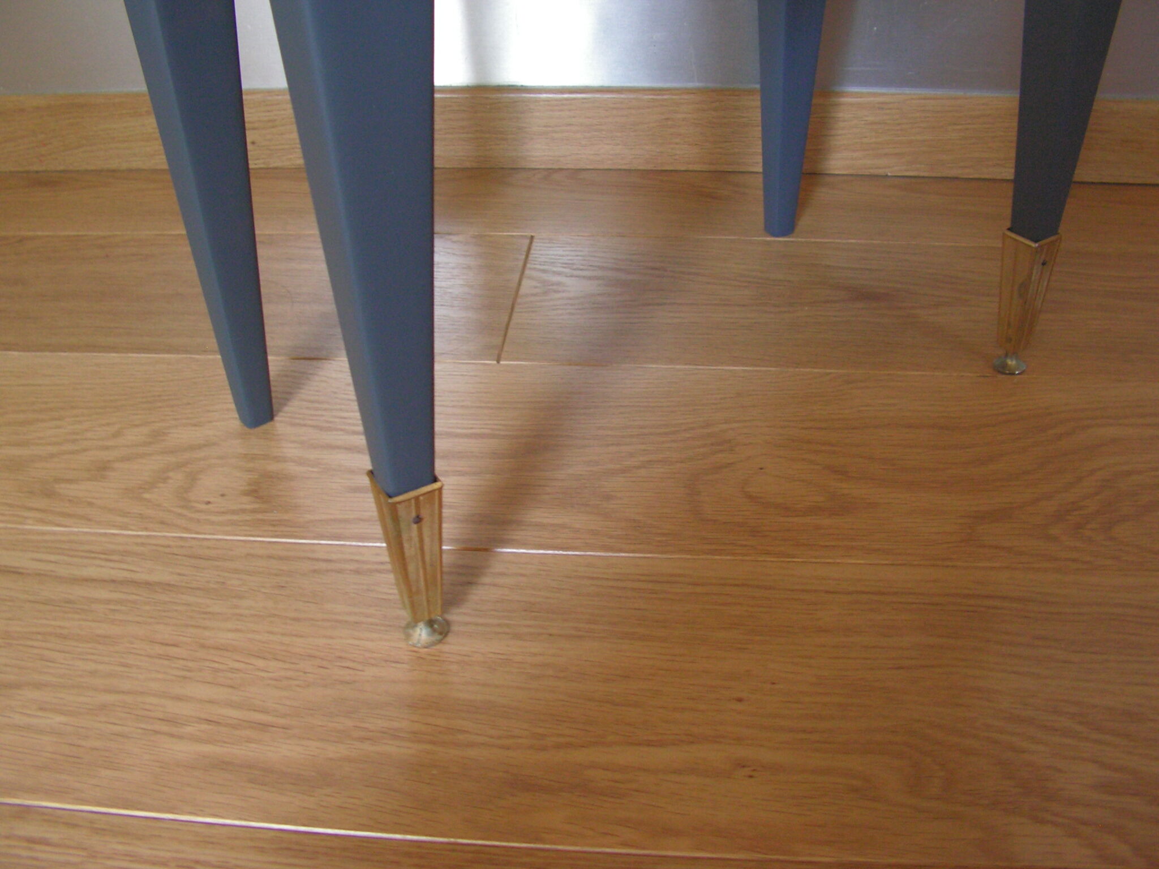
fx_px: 1205
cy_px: 434
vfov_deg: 39.7
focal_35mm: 36
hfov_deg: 51.4
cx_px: 580
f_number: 3.2
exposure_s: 1/6
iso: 200
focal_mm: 6
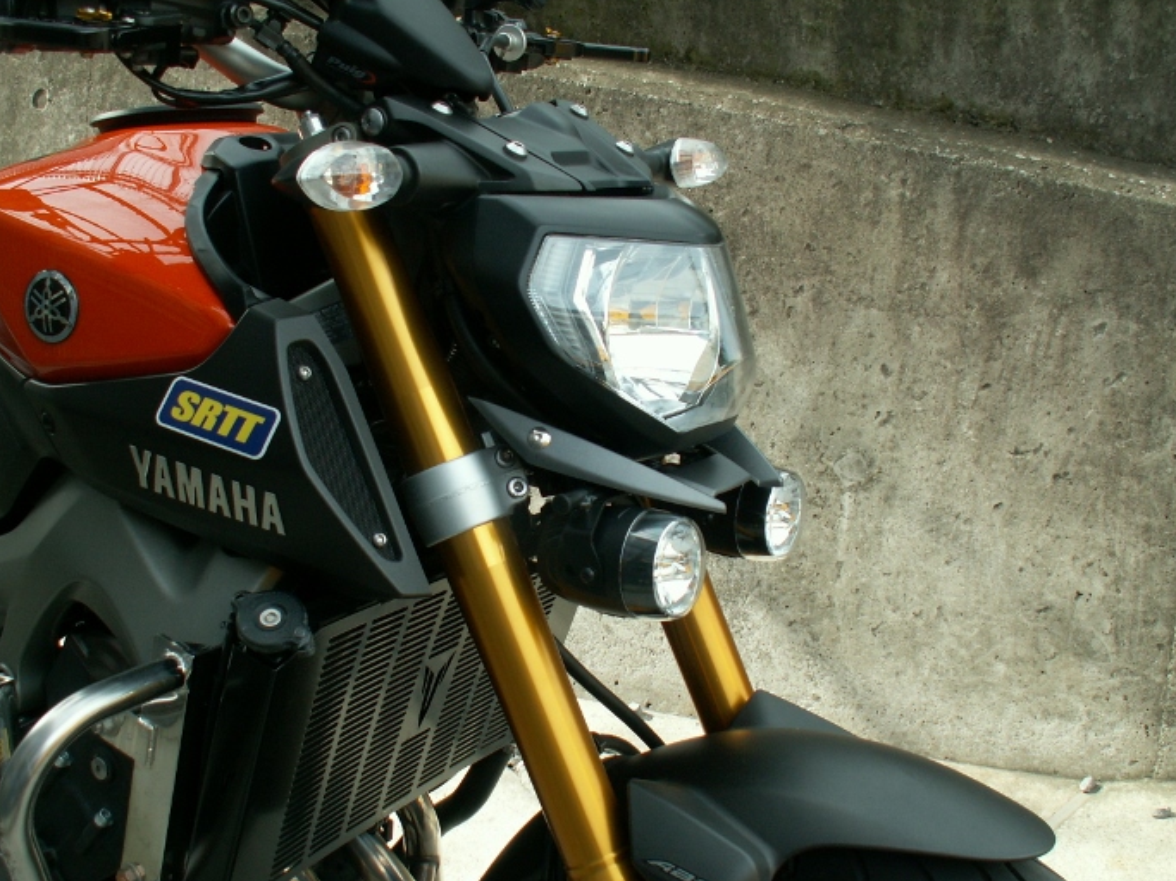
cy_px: 497
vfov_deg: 35.1
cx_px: 558
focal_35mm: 41
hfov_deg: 45.8
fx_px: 1393
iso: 50
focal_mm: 5.86
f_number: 4
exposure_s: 1/100
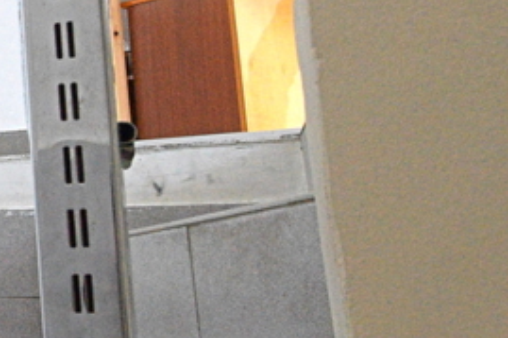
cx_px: -427
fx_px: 945
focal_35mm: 67
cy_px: 145
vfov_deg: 20.3
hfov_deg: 20.4
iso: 3200
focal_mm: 10
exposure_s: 1/10
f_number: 10
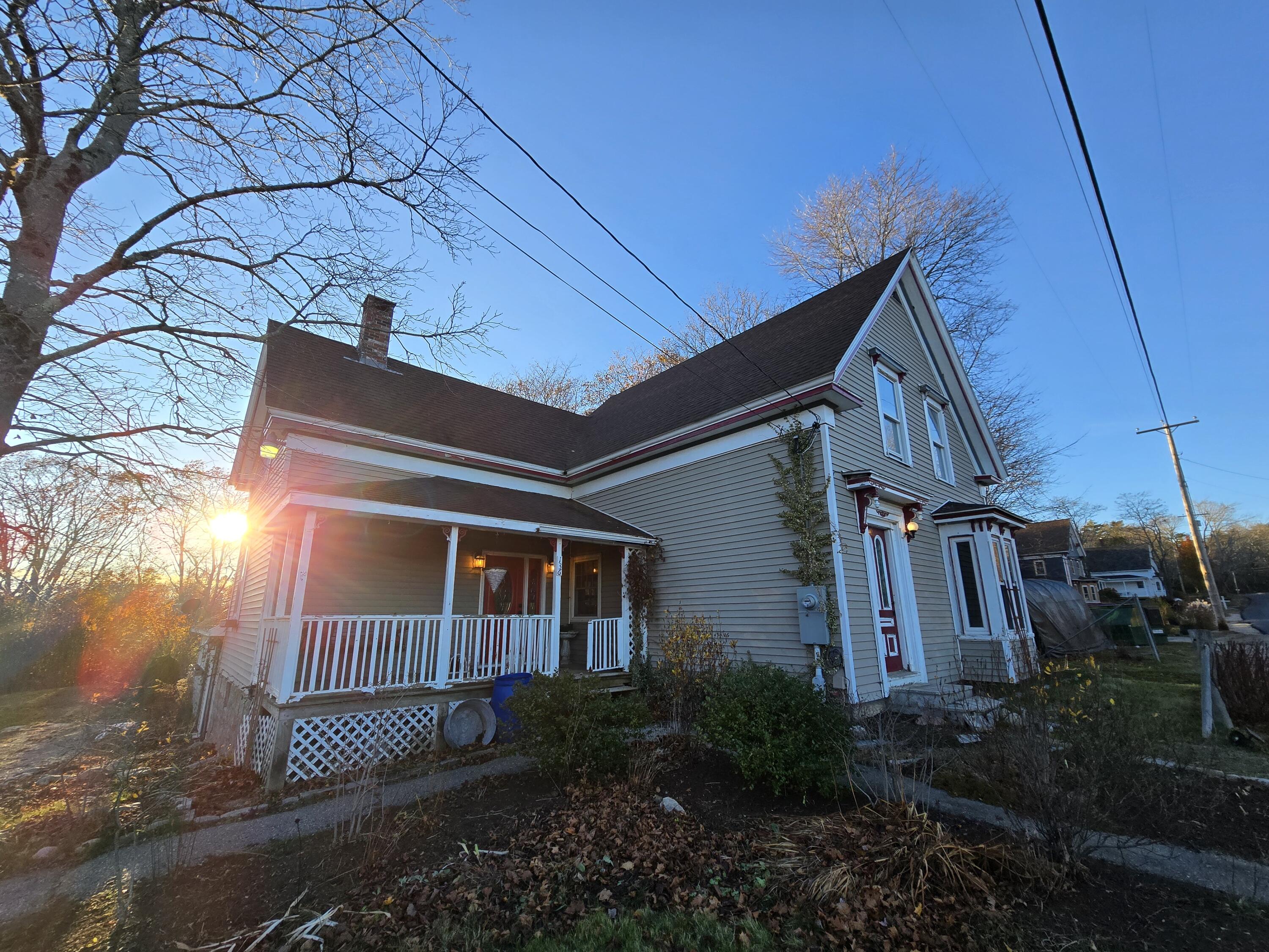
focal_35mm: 13
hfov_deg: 106.2
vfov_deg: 89.9
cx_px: 634
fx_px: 477
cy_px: 476
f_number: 2.2
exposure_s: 1/659
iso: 50
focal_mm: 2.2
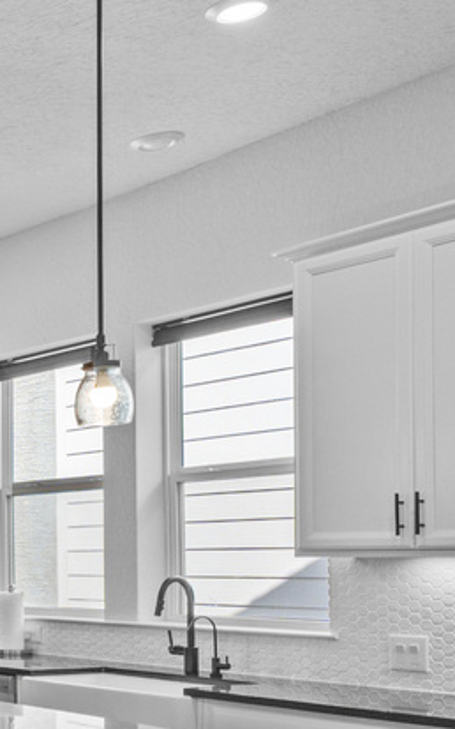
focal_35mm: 56
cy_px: 570
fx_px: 1111
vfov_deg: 35.3
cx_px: -457
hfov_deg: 17.0
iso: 160
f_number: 8
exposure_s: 1/3
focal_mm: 14
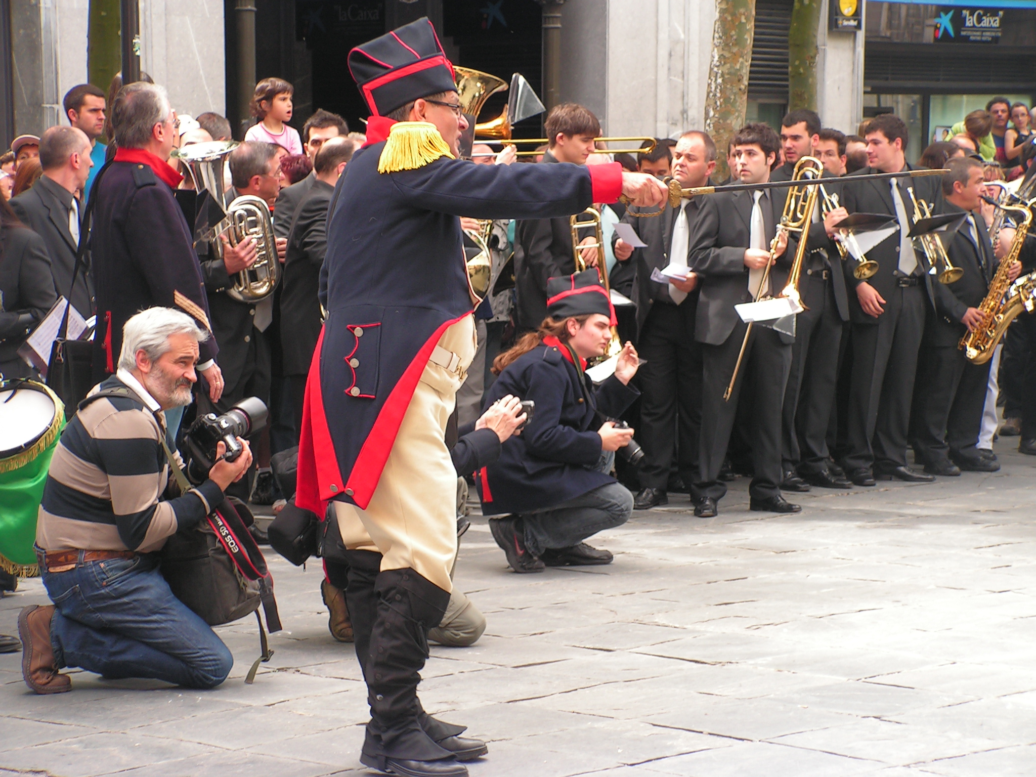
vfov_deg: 14.4
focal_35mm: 103
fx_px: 3083
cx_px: 518
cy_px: 388
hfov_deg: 19.1
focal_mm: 17.3
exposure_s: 1/125
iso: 64
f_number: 3.4
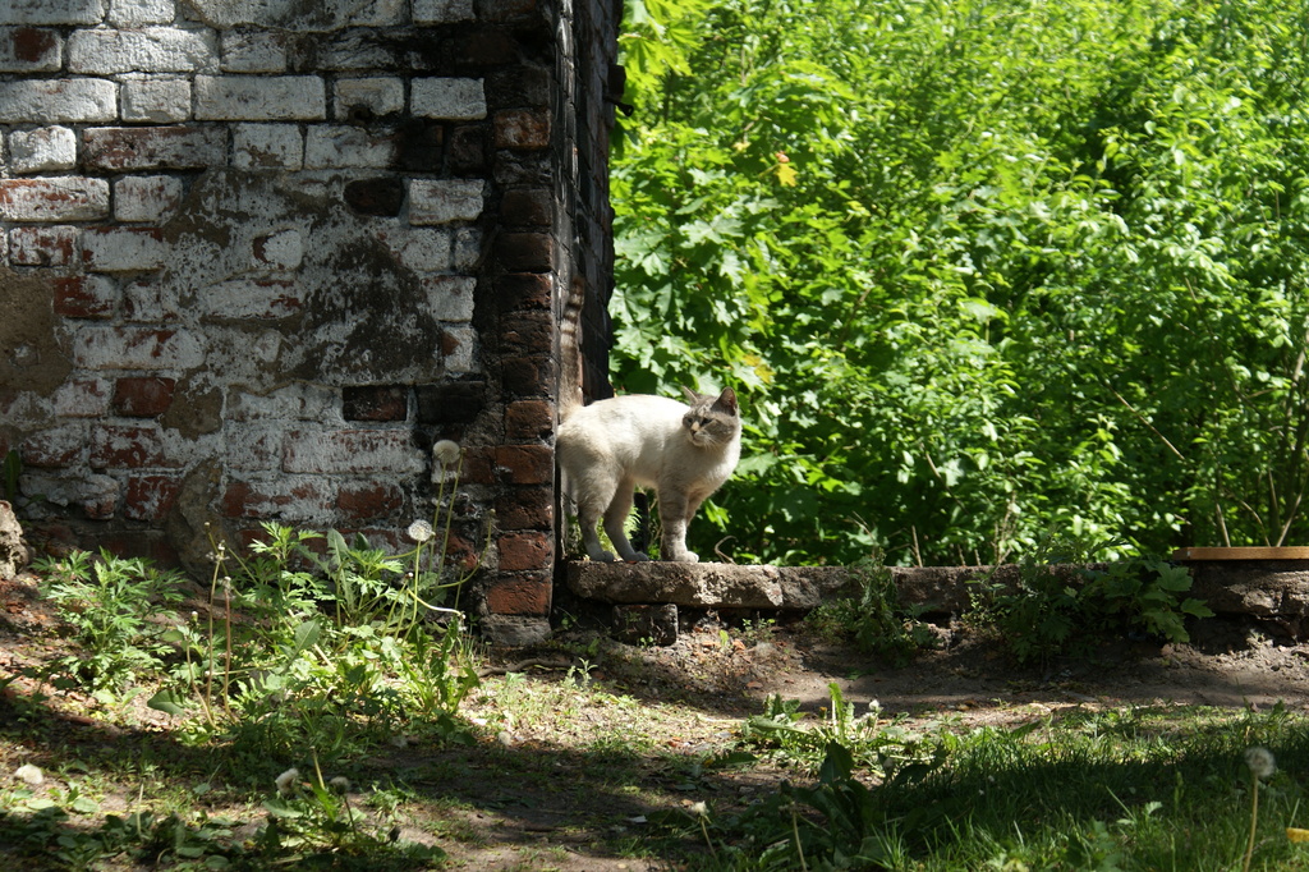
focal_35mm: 105
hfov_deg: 19.5
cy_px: 436
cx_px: 654
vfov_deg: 13.0
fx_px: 3816
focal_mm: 70
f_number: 7.1
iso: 100
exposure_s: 1/160
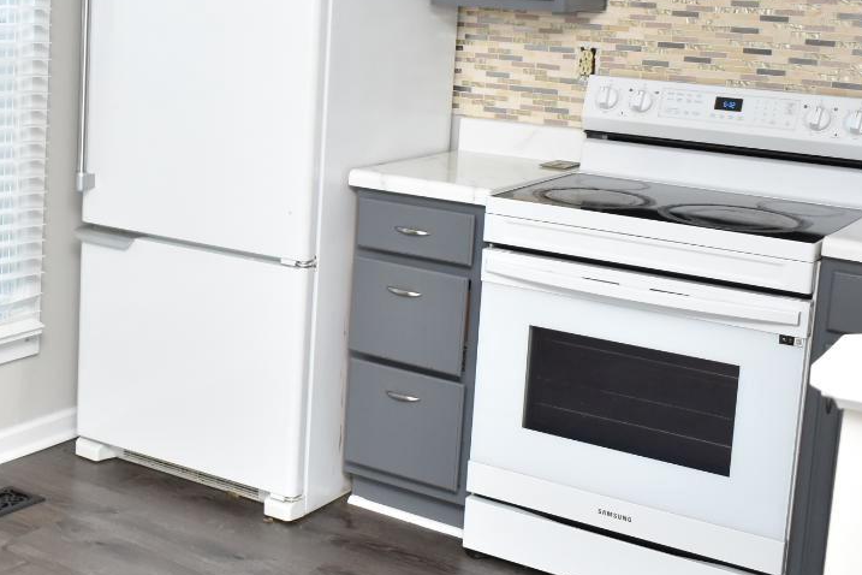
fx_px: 1460
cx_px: 160
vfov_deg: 22.1
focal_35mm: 61
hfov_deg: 31.9
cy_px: 153
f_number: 3.5
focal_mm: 18
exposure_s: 1/250
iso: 640
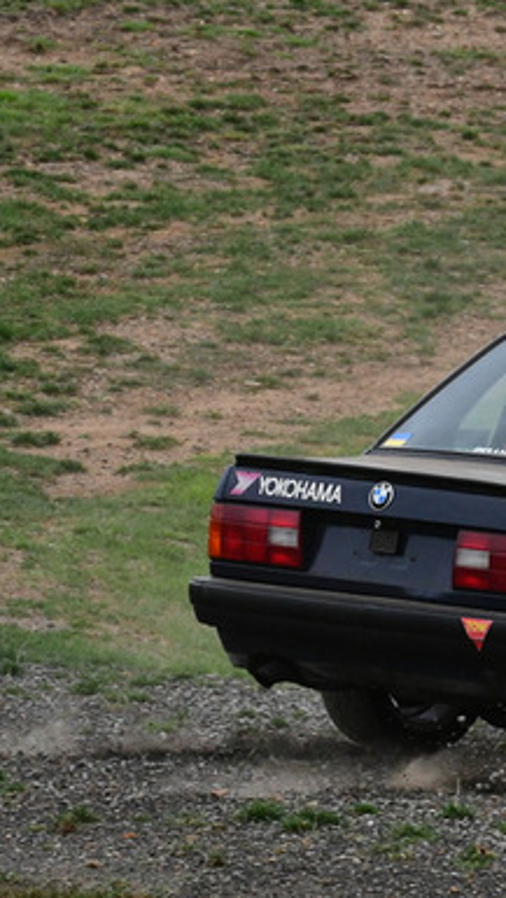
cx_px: 811
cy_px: 338
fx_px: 16338
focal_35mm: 686
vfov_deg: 3.1
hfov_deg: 1.8
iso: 2000
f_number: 10
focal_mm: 210
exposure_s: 1/640
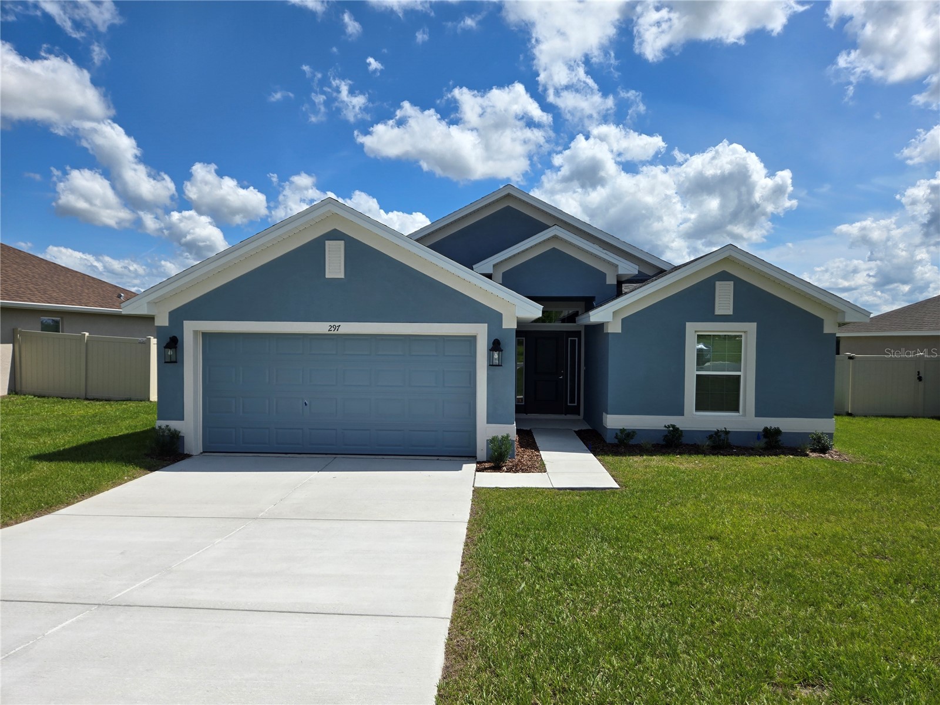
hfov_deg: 73.9
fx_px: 625
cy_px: 352
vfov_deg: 58.9
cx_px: 470
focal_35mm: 23
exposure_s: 1/3327
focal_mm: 5.4
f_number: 1.8
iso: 25
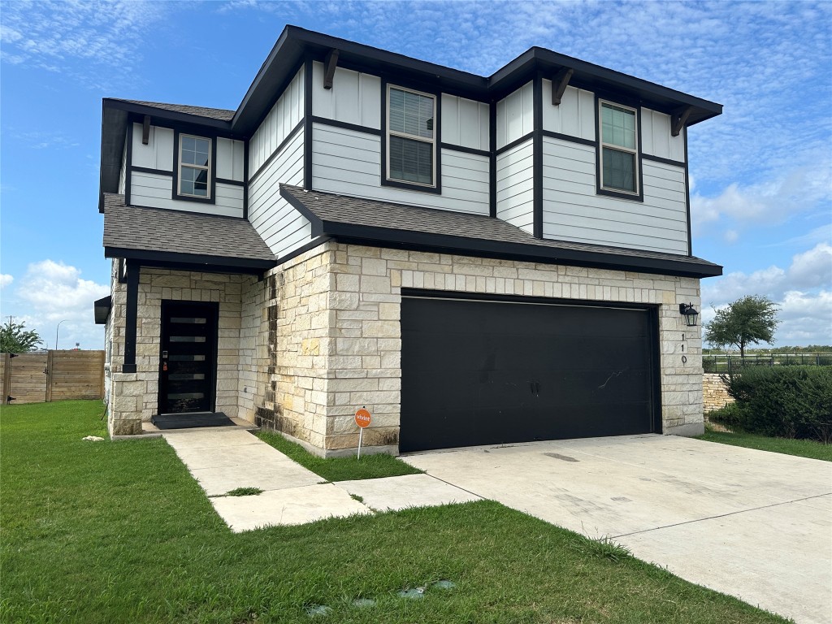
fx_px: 577
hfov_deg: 71.6
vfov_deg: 56.8
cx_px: 416
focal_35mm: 24
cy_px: 312
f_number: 1.78
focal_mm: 6.86
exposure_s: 1/4348
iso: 80
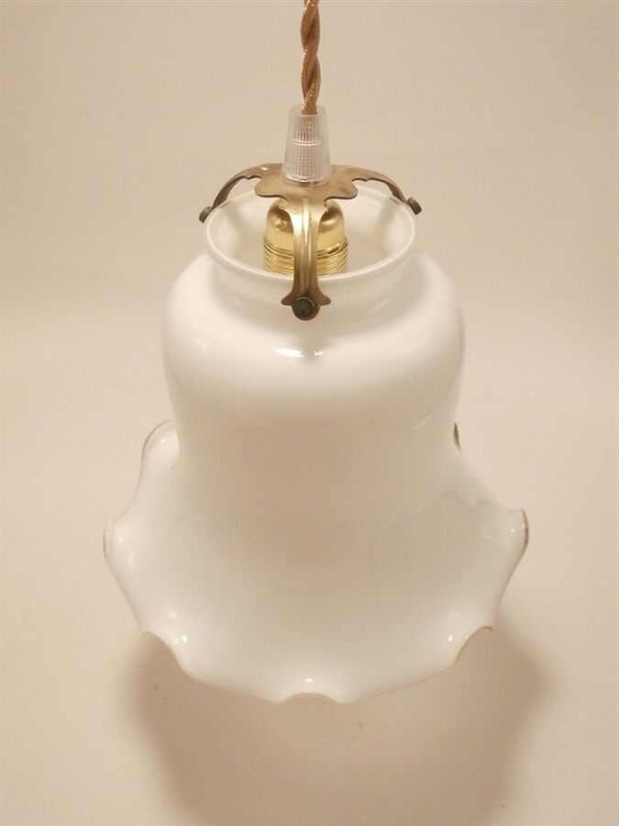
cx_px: 310
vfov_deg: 49.0
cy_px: 413
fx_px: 906
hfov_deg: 37.7
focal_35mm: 38
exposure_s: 1/500
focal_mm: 6.67
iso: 800
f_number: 3.9
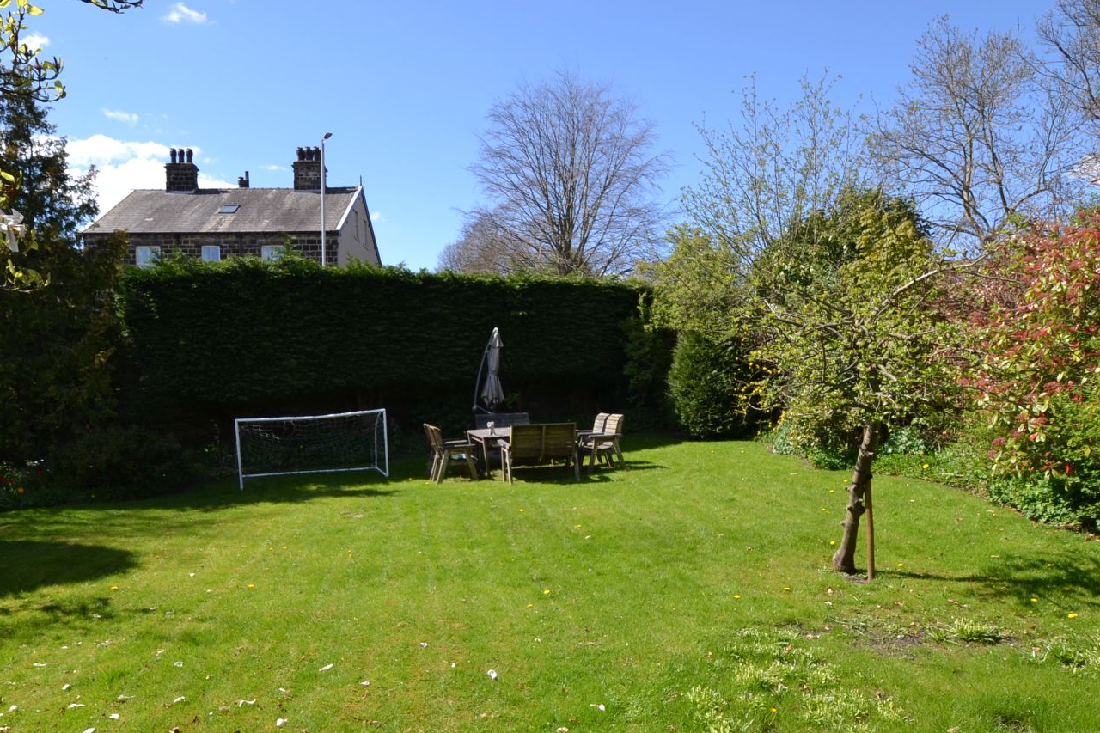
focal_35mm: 24
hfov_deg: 73.7
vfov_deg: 52.8
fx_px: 733
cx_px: 526
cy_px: 437
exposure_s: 1/160
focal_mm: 10
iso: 100
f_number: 6.3
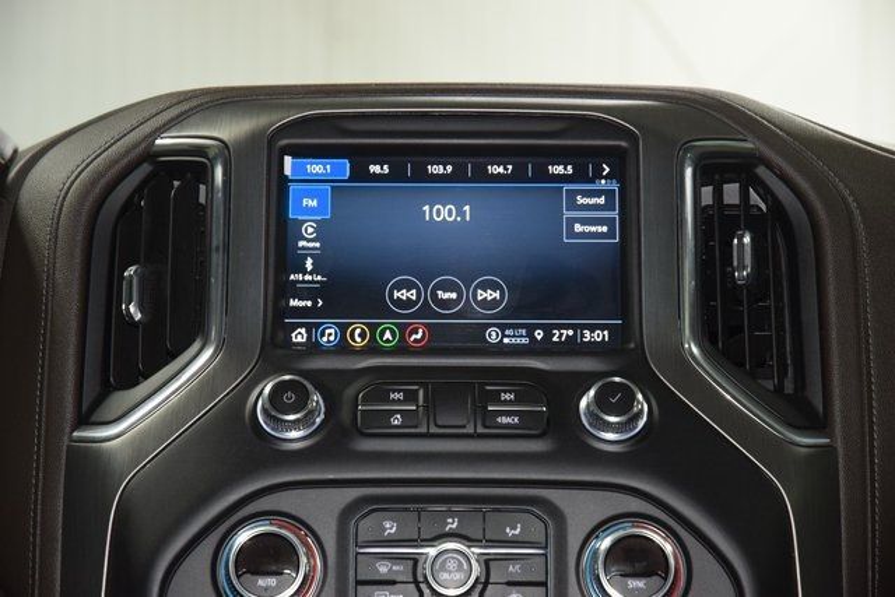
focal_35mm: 105
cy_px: 298
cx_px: 448
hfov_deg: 19.5
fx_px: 2611
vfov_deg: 13.0
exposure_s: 1/60
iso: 2000
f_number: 4.5
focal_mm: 70
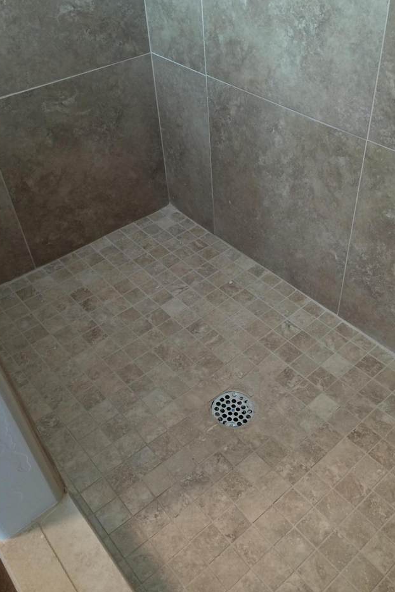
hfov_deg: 42.3
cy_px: 290
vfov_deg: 60.3
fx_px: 510
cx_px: 219
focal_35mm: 31
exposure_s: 1/30
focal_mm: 4.15
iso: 64
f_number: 2.2
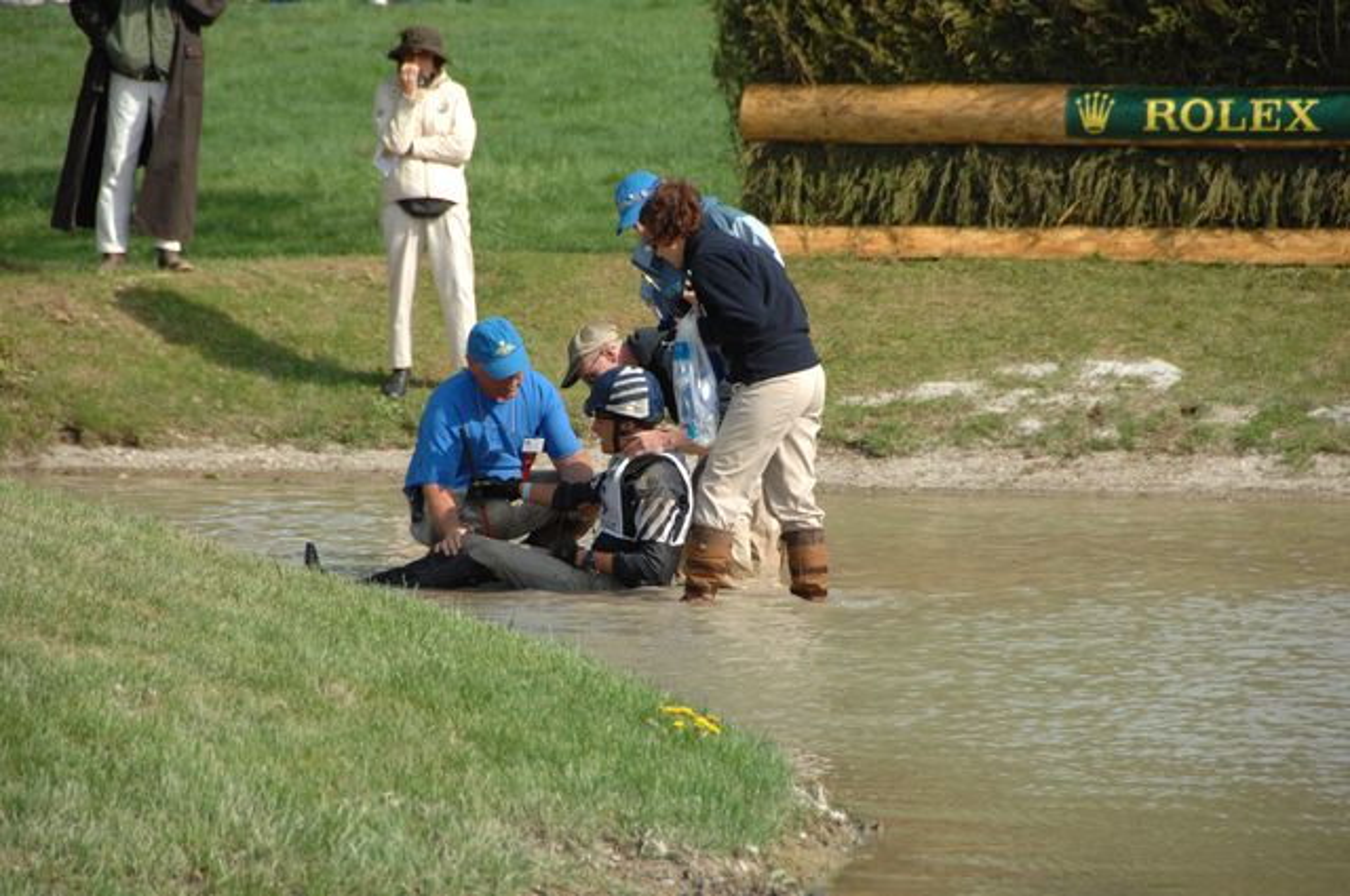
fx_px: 11236
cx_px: 675
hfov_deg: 6.9
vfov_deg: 4.6
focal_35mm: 300
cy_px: 448
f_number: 6
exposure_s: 1/1000
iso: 500
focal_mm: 200
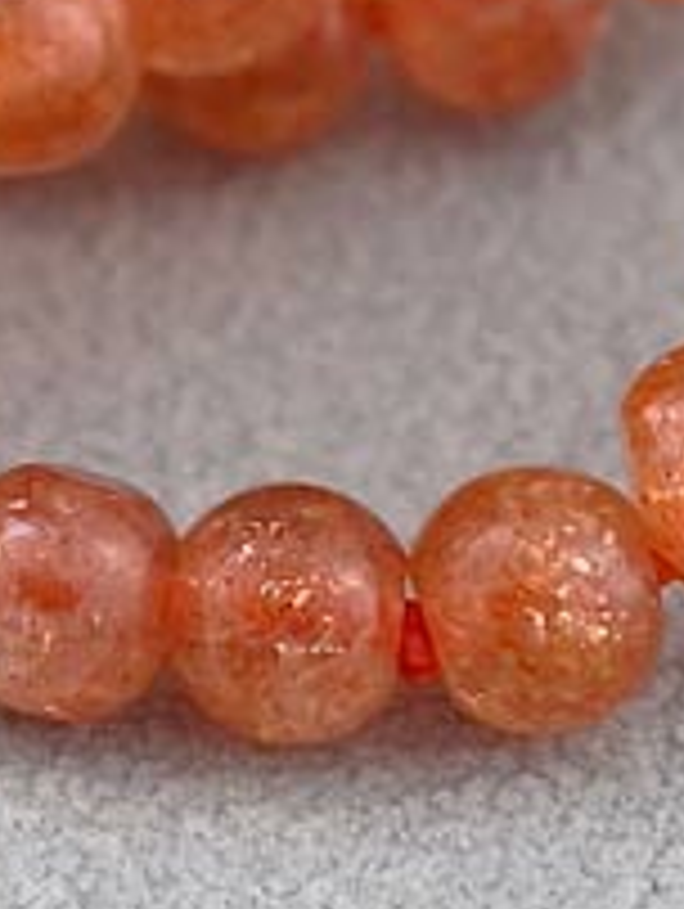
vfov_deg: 4.0
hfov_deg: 3.1
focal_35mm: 486
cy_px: -1217
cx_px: -54
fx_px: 12777
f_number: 2.67
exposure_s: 1/160
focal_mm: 22.48
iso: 125
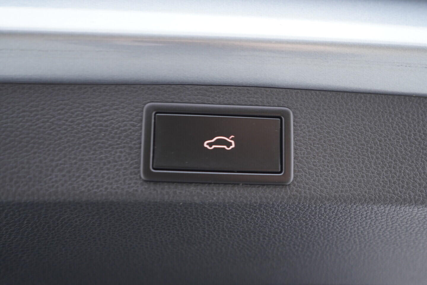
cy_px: 142
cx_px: 214
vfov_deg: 36.9
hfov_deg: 53.1
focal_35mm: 36
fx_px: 427
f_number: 2.8
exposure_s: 1/40
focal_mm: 24
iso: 320
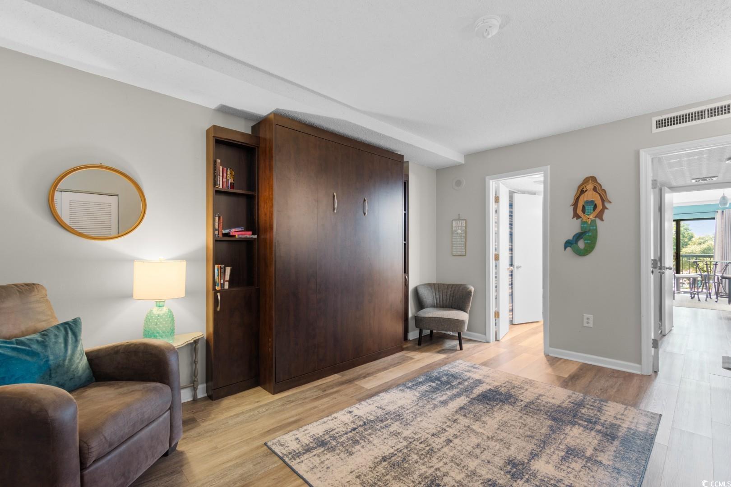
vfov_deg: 77.3
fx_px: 305
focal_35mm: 15
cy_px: 244
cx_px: 366
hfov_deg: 100.4
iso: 100
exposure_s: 6
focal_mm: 10
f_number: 4.5
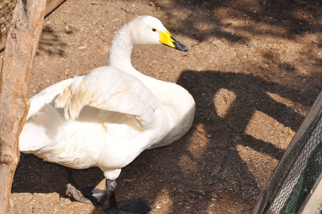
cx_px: 161
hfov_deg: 13.1
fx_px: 1407
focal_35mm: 158
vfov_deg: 8.7
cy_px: 107
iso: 200
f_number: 14
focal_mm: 105
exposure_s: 1/200
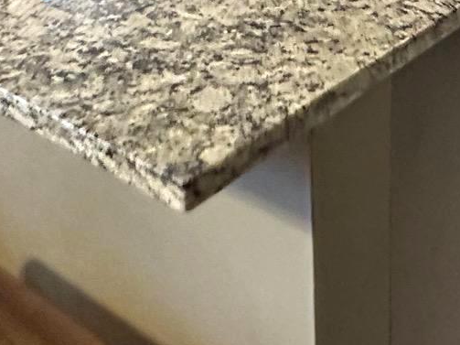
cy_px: -165
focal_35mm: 57
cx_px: 465
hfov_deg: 31.2
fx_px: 757
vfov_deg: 21.7
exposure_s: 1/60
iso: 400
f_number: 2.2
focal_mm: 2.22
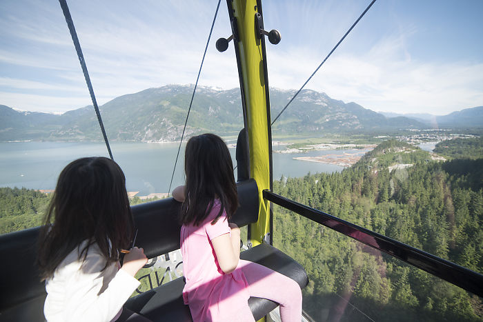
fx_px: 188
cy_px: 161
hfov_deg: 104.2
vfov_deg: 81.2
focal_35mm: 14
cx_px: 242
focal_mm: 14
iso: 100
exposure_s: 1/200
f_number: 5
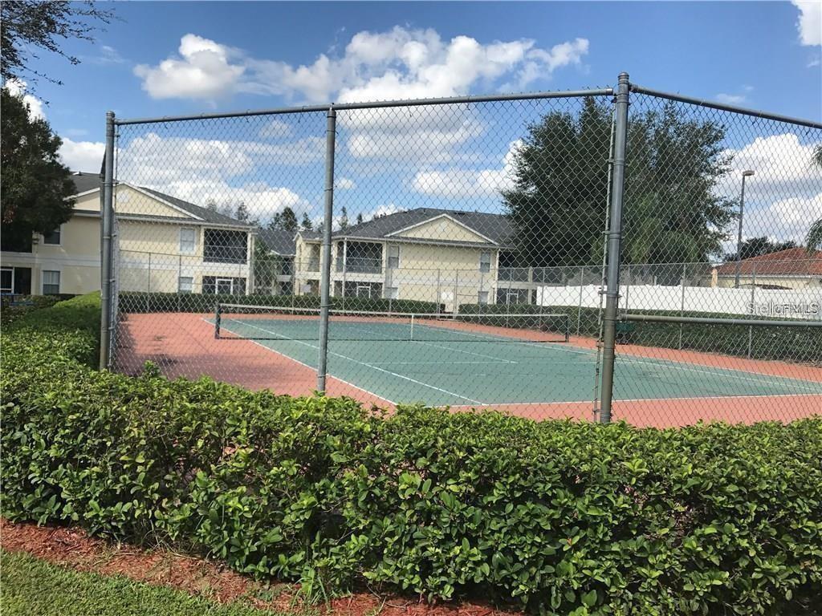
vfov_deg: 49.7
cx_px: 411
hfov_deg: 63.4
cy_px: 308
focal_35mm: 28
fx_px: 665
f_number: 1.8
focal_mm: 3.99
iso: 20
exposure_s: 1/2398
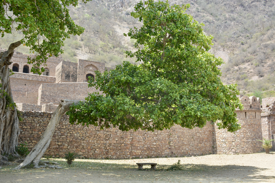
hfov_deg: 43.6
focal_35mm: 45
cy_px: 92
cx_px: 138
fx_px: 344
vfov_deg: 29.9
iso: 200
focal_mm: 30
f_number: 7.1
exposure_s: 1/200
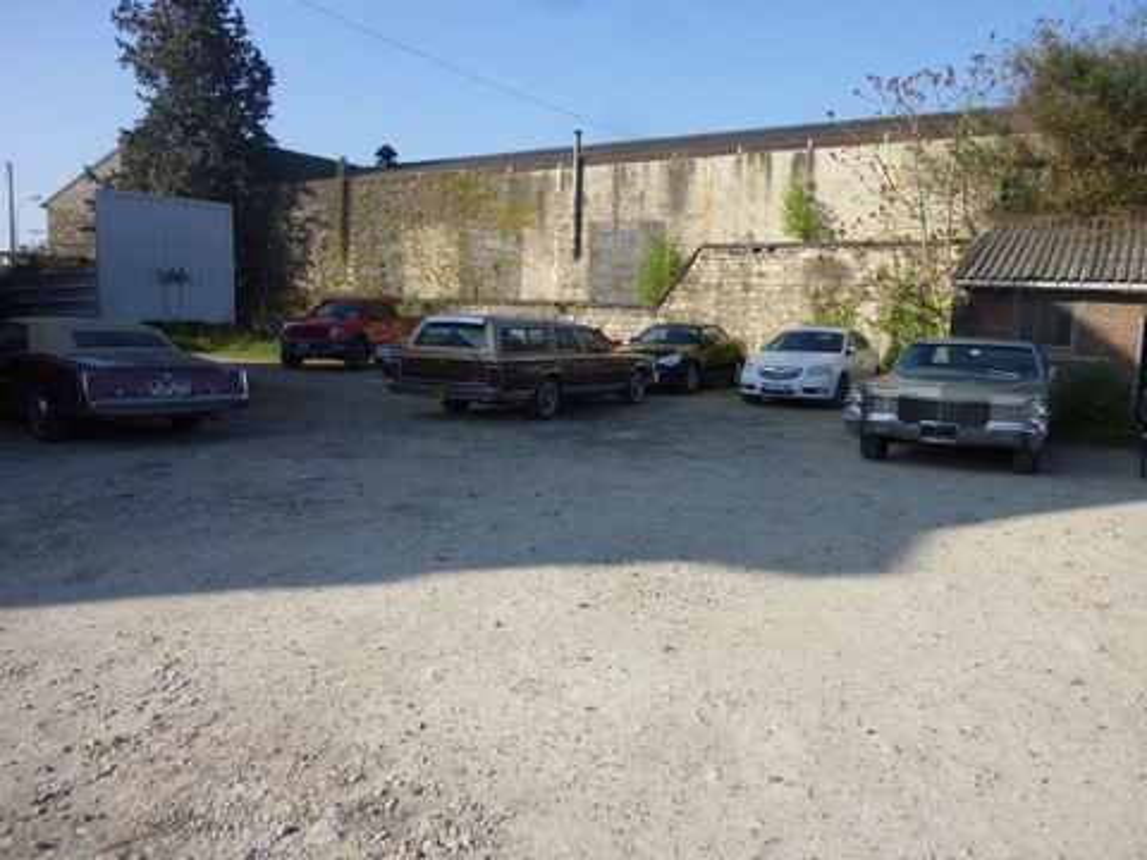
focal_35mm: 25
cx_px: 574
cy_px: 430
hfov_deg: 69.4
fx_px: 828
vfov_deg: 54.9
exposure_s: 1/500
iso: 80
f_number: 3.3
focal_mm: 4.5
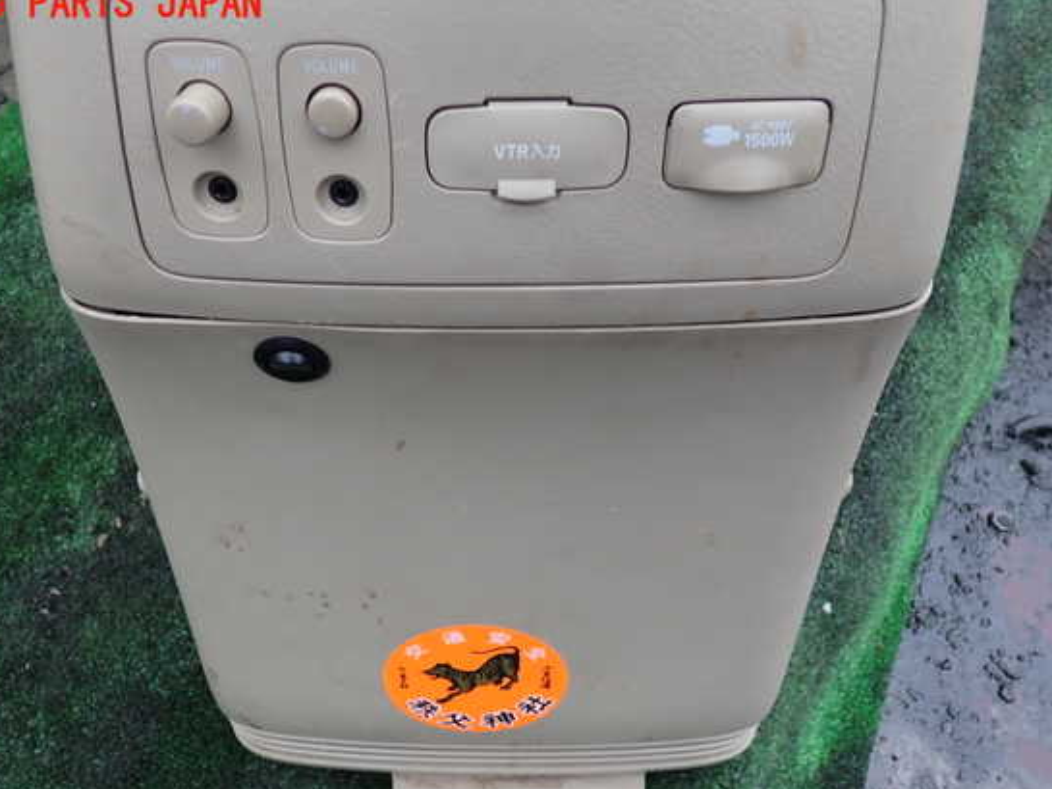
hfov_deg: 55.3
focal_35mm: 33
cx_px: 490
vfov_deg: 42.9
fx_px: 1003
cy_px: 415
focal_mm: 5.4
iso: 100
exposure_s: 1/80
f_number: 2.3
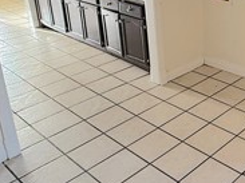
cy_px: 8
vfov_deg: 28.2
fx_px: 347
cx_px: 273
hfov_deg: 33.6
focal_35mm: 49
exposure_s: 1/120
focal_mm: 2.22
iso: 400
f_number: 2.2
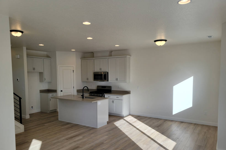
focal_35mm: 28
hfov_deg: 65.5
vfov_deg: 46.3
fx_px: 176
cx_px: 112
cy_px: 85
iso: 40
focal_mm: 5.4
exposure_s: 1/499
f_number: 1.8
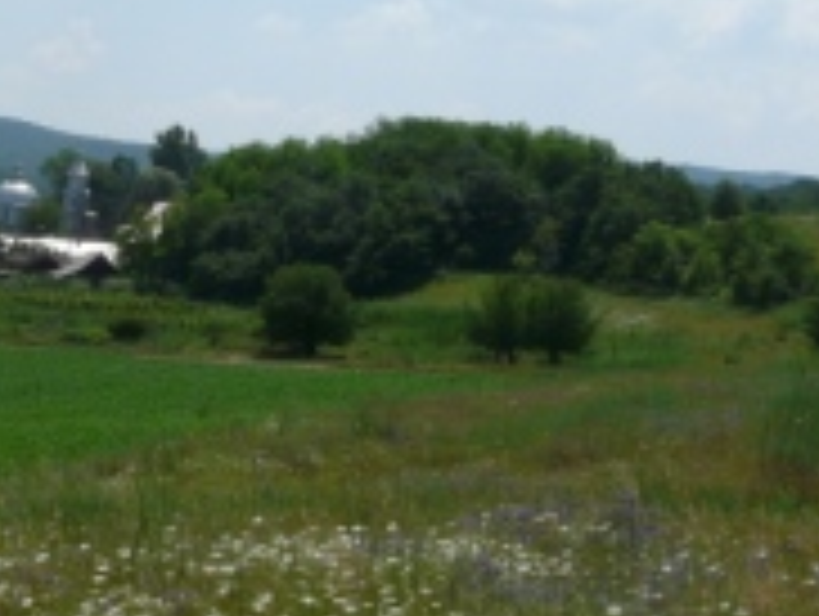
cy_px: 247
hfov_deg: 22.1
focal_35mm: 86
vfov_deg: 17.2
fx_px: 2037
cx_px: 58
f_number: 7.1
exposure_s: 1/400
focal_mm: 5.7
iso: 100
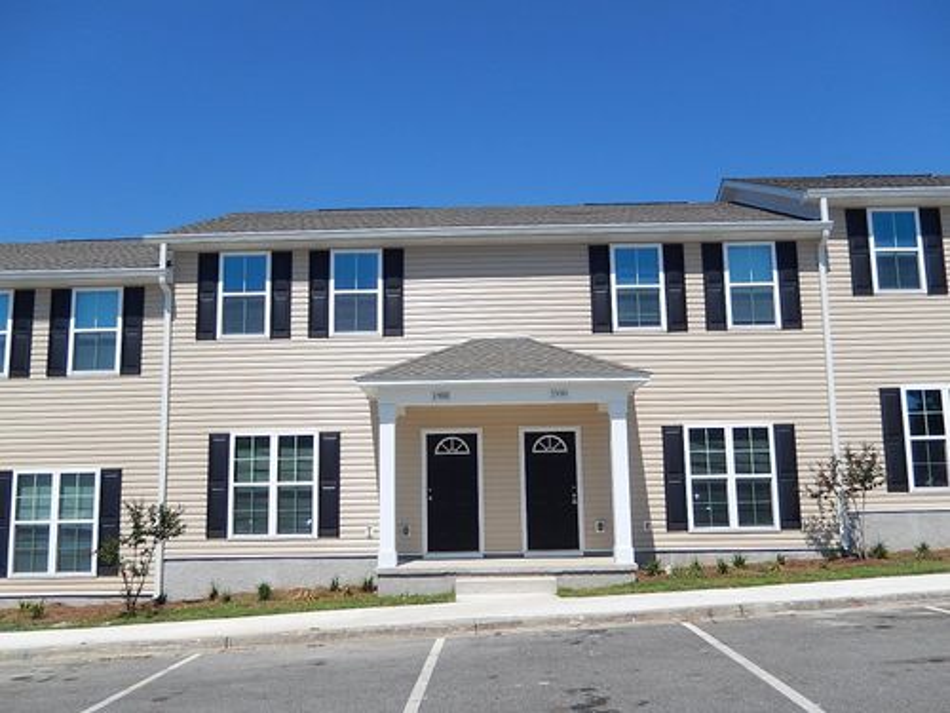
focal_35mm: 32
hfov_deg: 56.8
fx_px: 878
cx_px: 475
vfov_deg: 44.2
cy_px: 356
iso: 125
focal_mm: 5.7
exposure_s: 1/400
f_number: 7.6
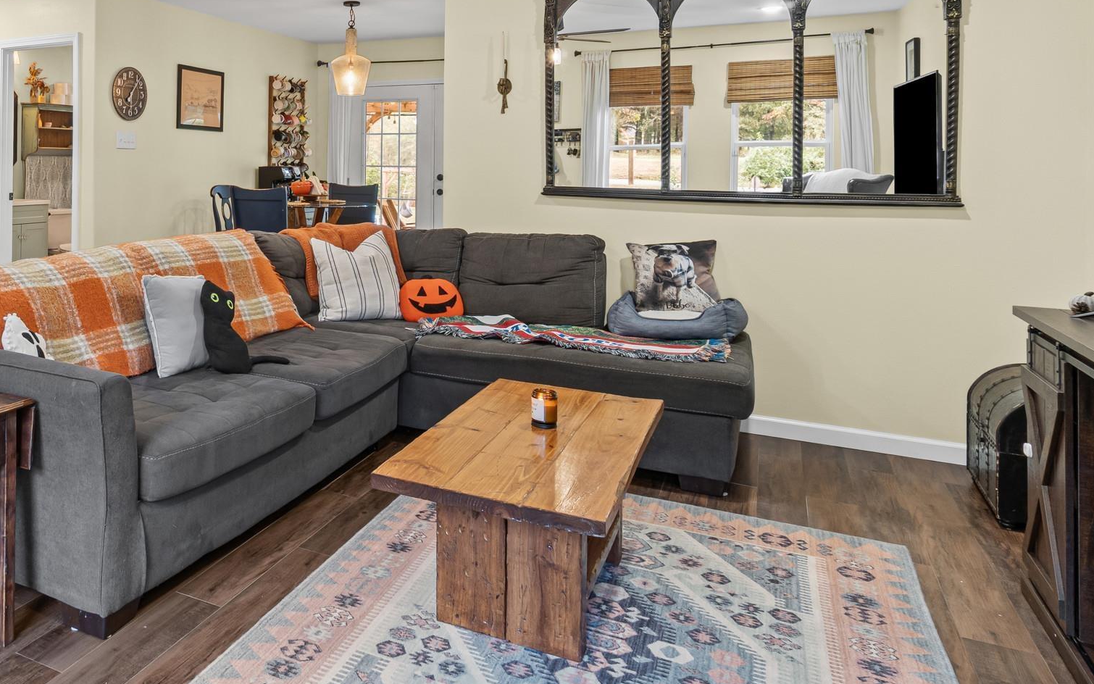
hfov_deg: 62.4
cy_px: 177
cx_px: 254
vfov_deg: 43.4
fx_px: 830
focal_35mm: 28
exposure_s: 1.3
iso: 250
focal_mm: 11
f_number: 9
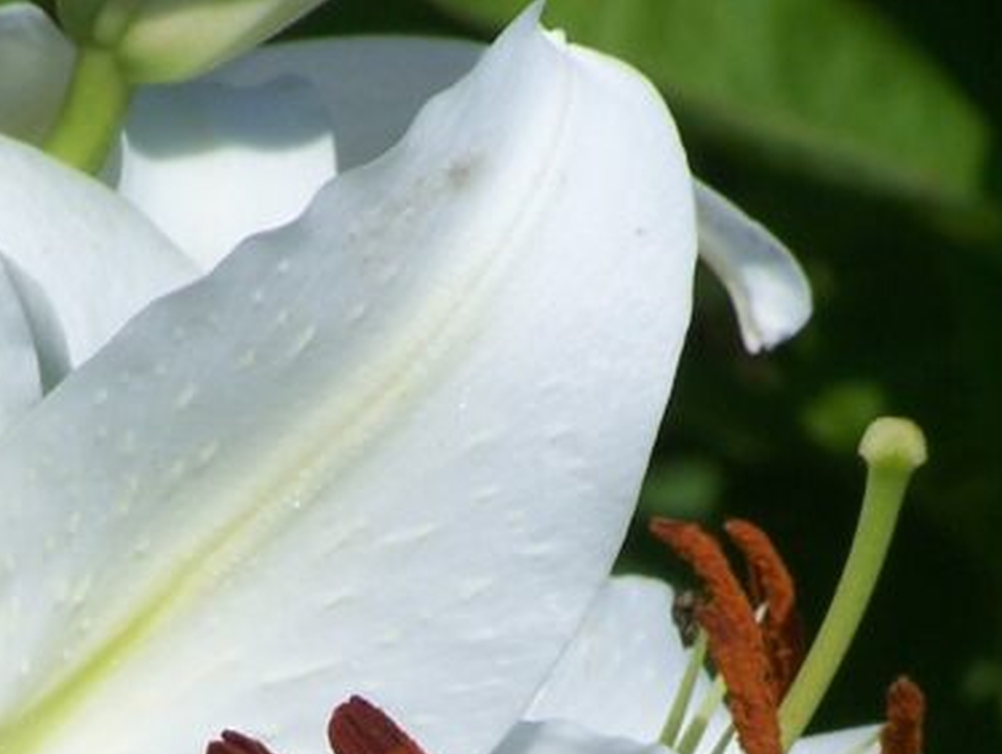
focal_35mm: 731
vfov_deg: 2.0
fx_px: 21180
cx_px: 342
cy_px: 981
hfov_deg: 2.7
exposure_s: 1/750
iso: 80
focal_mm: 44.4
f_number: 7.1
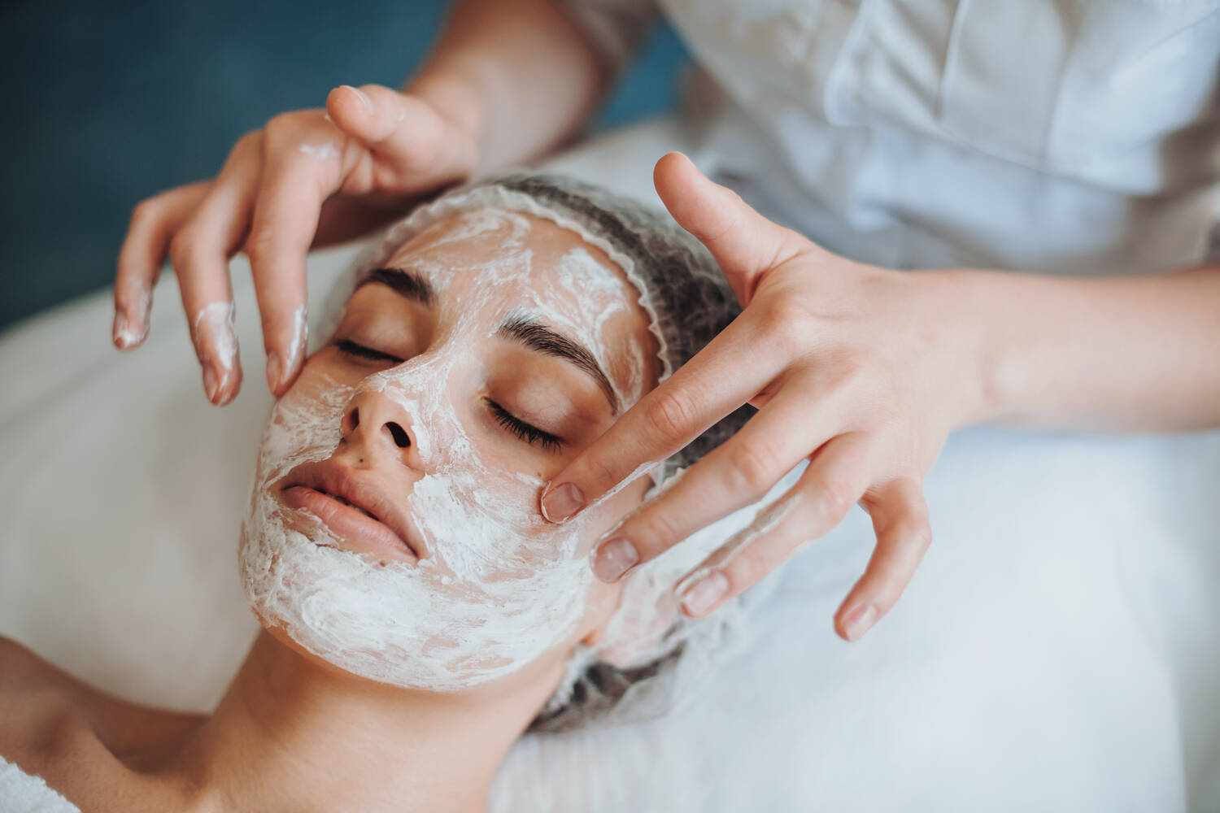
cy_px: 406
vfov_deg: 27.0
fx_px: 1694
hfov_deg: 39.6
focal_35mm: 50
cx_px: 610
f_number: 2.2
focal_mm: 50
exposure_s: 1/400
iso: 320
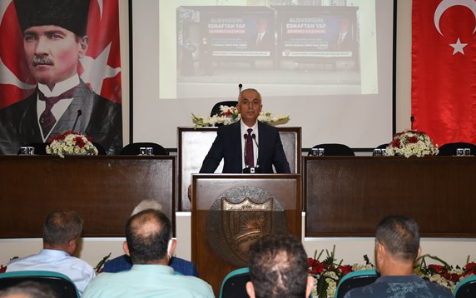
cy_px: 159
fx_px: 844
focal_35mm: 65
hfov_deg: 31.5
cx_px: 249
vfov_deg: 20.0
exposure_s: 1/60
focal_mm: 38
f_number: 4.5
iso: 160
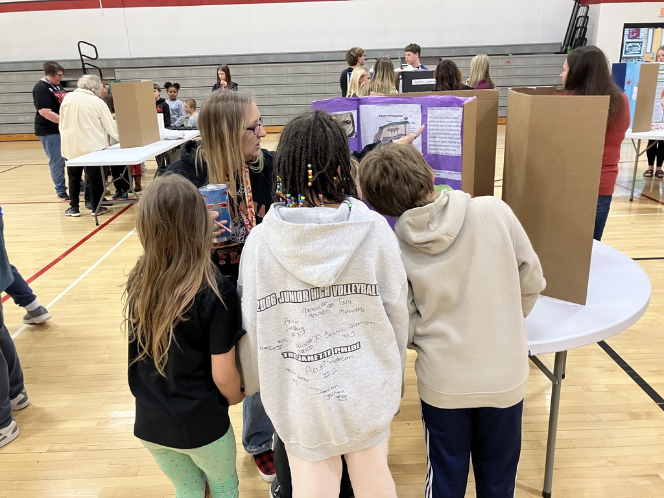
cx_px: 332
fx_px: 537
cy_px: 249
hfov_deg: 63.4
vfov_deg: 49.7
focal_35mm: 28
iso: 125
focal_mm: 3.99
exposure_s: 1/60
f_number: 1.8
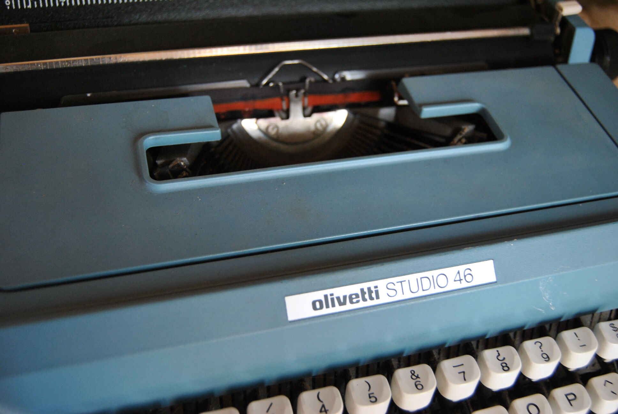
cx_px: 309
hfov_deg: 49.5
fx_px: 670
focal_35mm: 39
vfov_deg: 34.3
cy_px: 207
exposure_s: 1/30
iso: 500
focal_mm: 26
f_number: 4
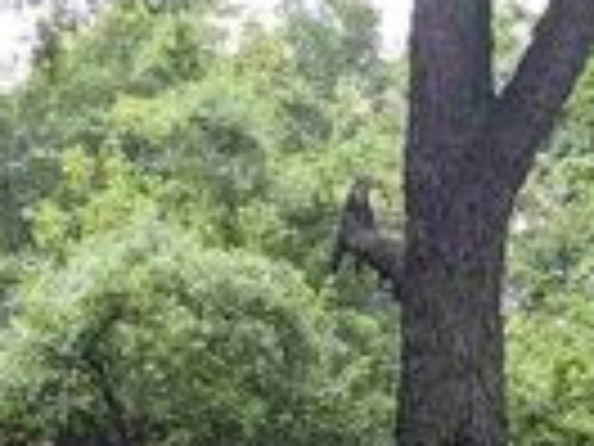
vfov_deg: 13.4
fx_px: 1750
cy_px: 741
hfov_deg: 19.2
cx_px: 428
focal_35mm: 102
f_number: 1.73
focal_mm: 4.38
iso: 42
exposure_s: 1/559
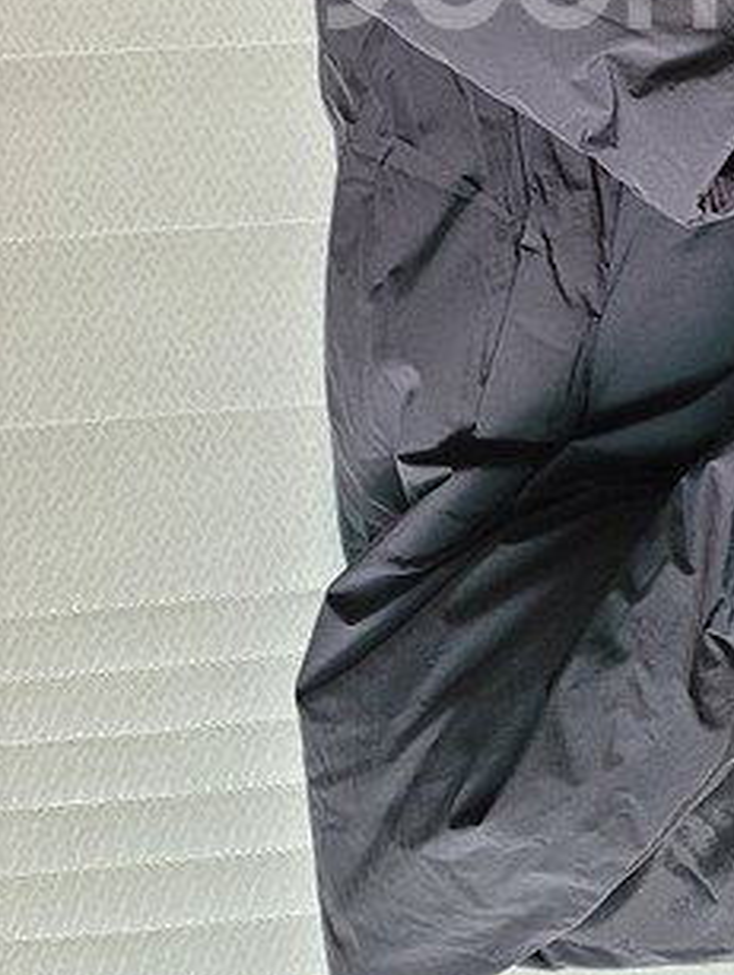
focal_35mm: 61
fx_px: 1721
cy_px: -22
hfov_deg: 22.2
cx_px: 879
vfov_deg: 29.4
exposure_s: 1/100
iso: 250
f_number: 1.8
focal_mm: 7
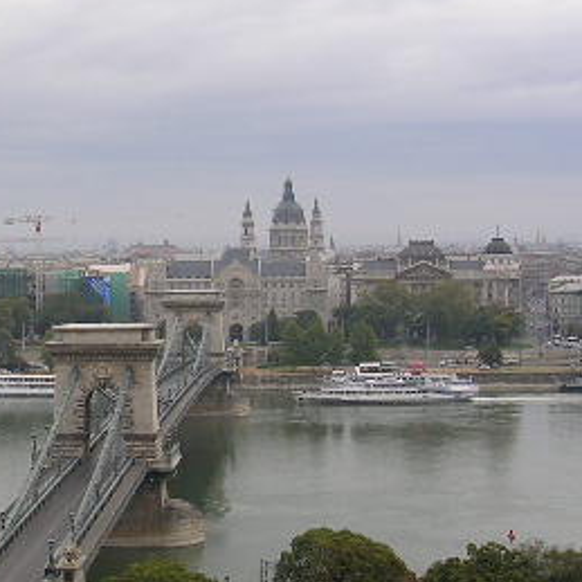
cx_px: 45
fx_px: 1579
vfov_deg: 20.9
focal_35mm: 83
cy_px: 333
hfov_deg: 20.4
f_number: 2.8
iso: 50
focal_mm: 5.8
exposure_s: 1/456
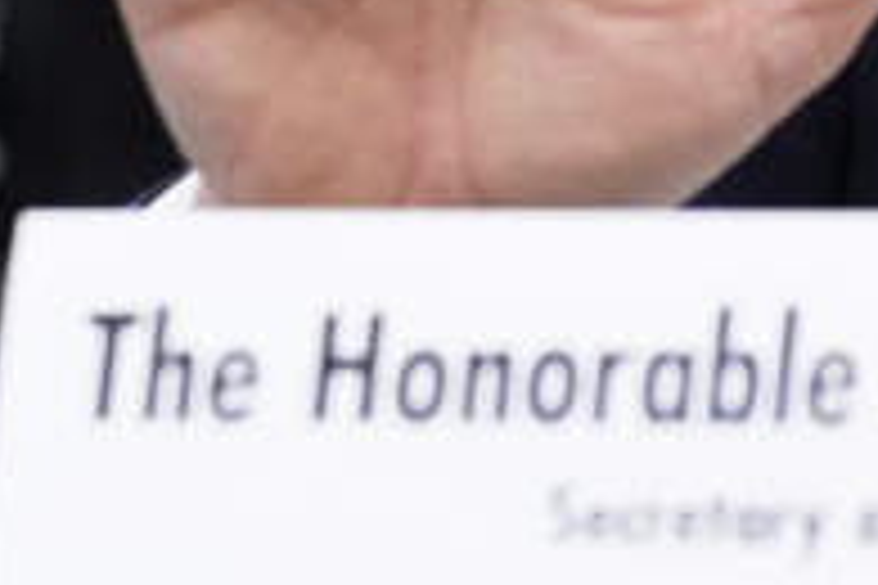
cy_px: -866
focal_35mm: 1297
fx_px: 31630
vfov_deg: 1.1
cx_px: 1639
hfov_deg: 1.6
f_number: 4.5
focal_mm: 165
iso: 5000
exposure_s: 1/320
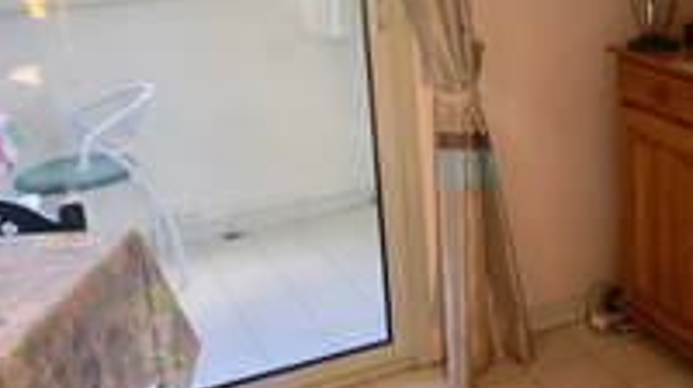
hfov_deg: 35.4
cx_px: 558
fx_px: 1046
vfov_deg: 20.6
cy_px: 48
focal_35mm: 57
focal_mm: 4.15
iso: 25
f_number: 2.2
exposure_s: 1/50
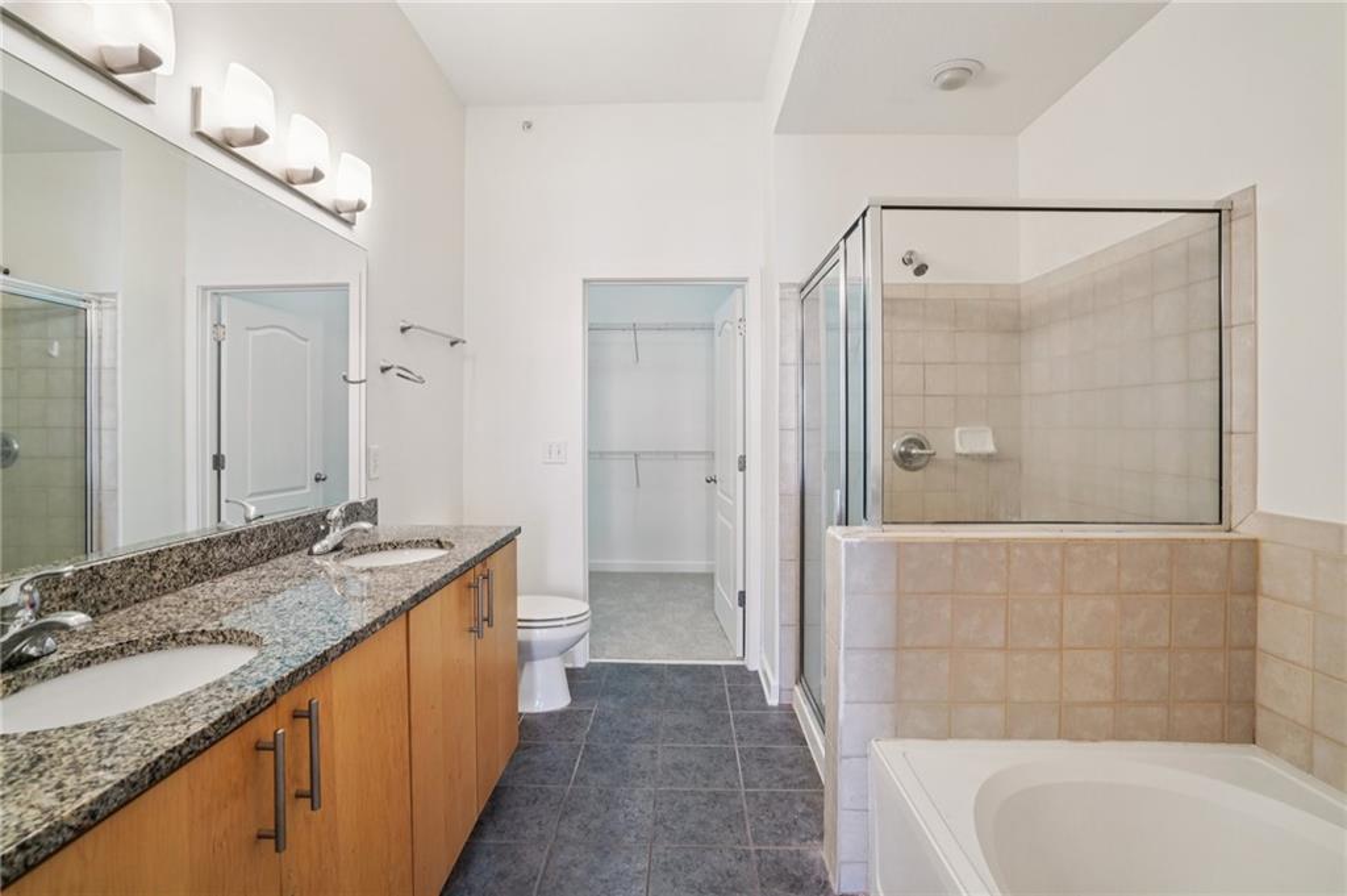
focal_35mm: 16
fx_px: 598
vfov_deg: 73.7
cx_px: 674
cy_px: 448
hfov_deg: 96.8
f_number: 8
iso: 400
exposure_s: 1/6
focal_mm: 16
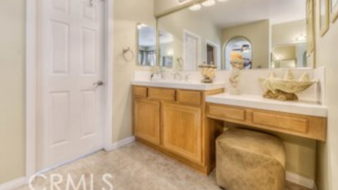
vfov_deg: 66.3
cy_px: 75
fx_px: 143
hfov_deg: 99.4
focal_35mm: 16
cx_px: 166
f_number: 8
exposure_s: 1/10
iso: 160
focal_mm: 14
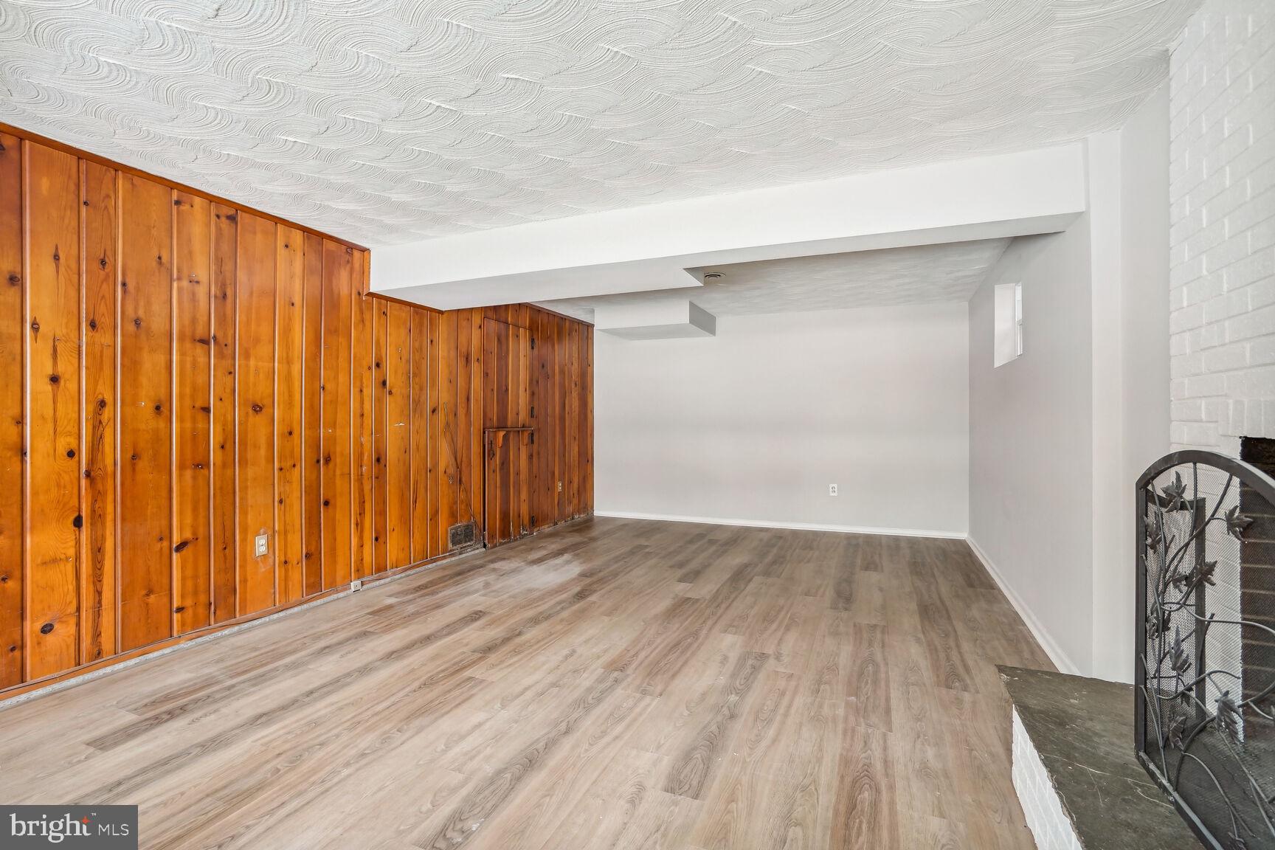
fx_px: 567
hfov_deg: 96.7
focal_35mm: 16
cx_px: 638
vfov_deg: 73.7
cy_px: 425
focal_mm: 16
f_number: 8
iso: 800
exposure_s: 1/20
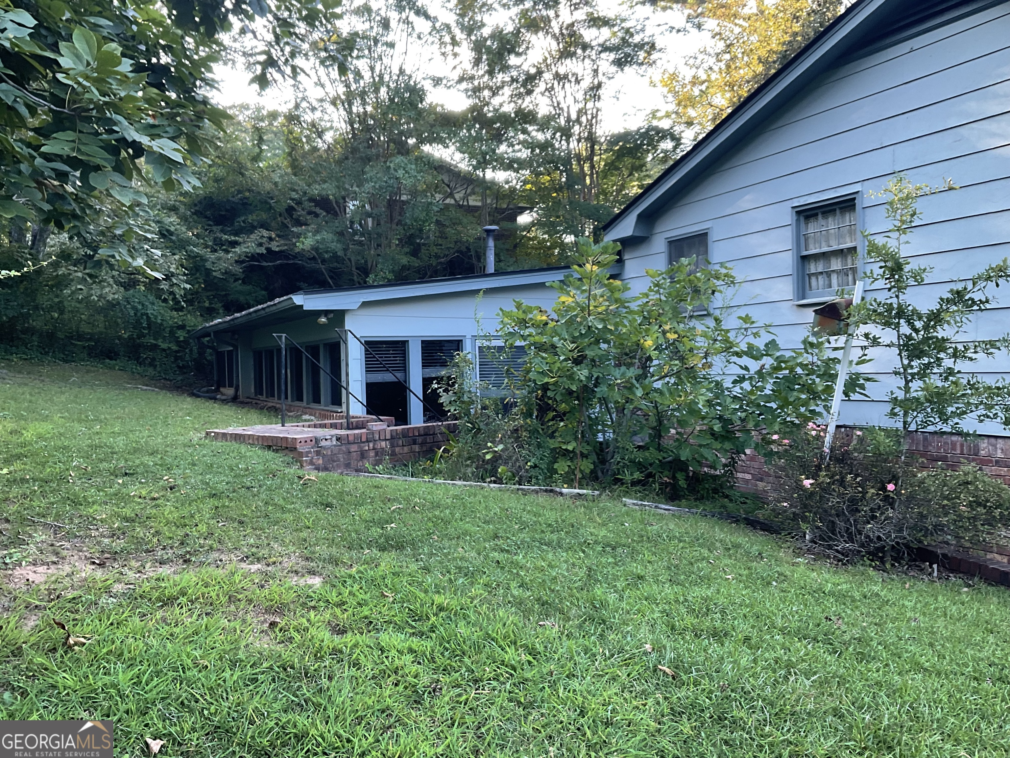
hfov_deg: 61.7
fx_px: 846
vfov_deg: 48.2
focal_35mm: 29
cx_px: 505
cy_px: 379
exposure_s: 1/120
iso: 64
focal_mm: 3
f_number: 1.8
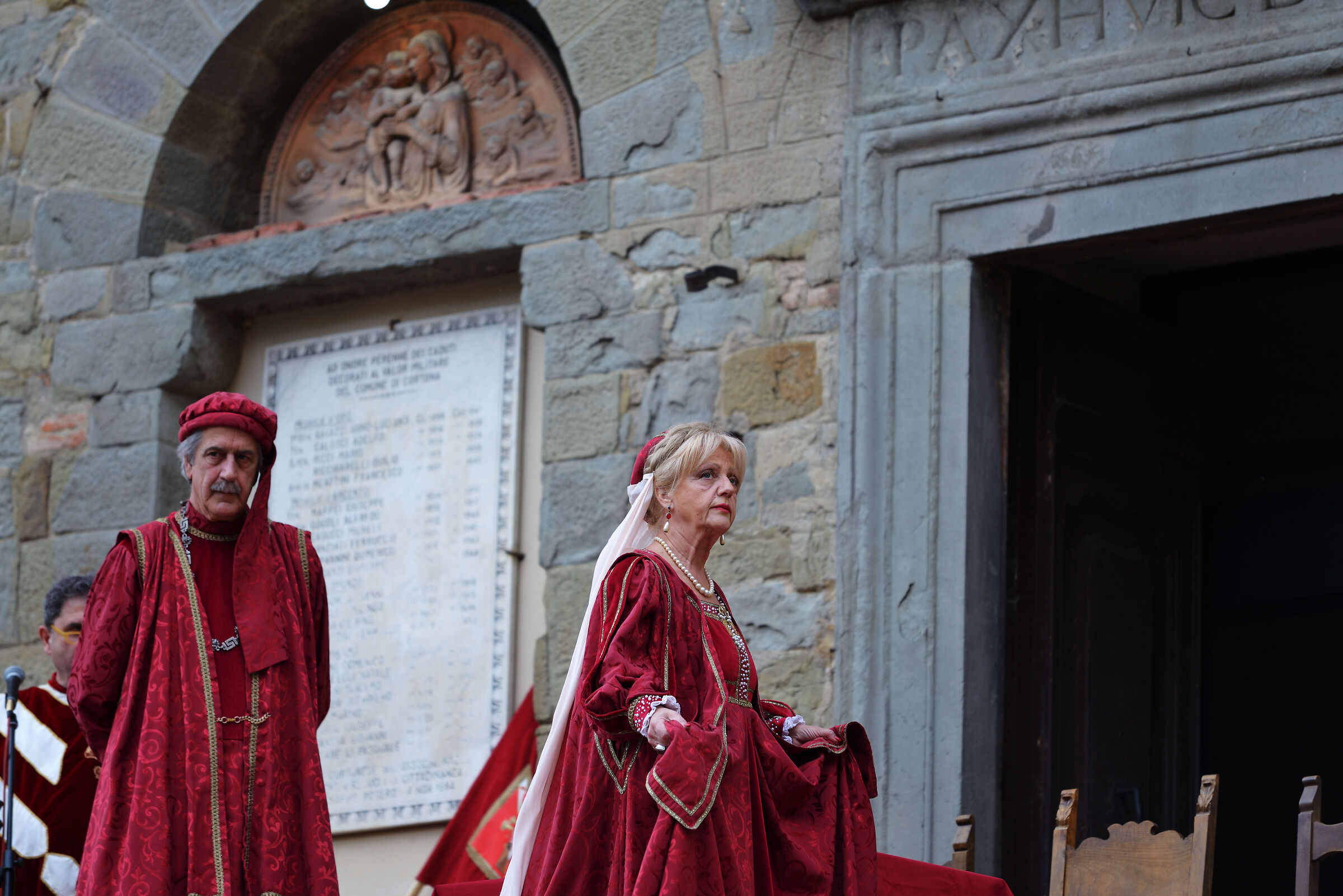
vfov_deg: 6.9
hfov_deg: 10.3
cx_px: 672
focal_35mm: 200
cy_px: 448
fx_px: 7463
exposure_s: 1/200
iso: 100
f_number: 4
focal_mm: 200
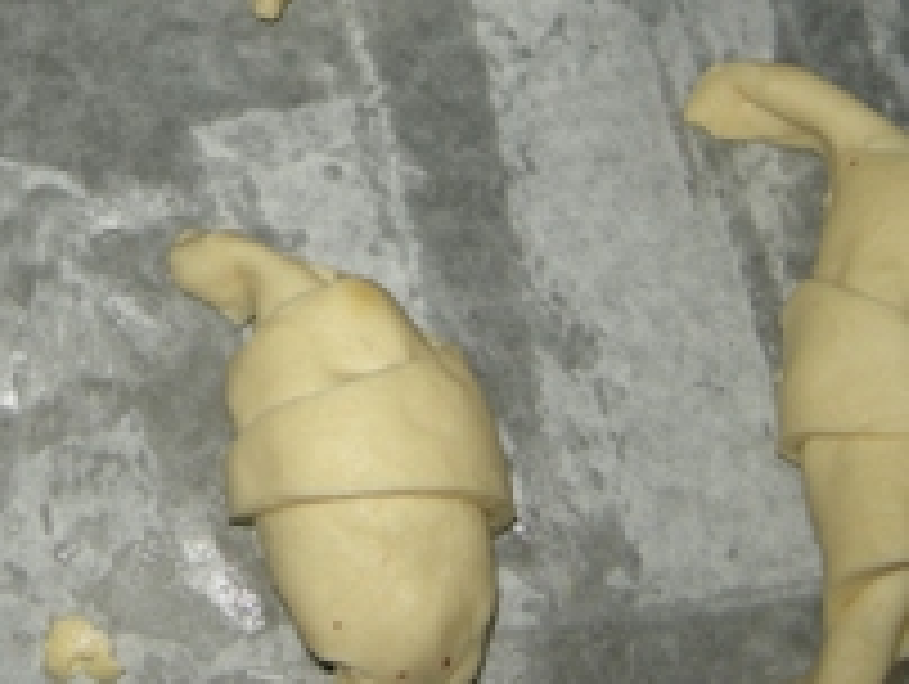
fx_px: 2051
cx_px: 202
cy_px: 50
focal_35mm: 78
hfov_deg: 24.6
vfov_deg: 18.6
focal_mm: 7.5
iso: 64
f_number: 2.7
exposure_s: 1/60
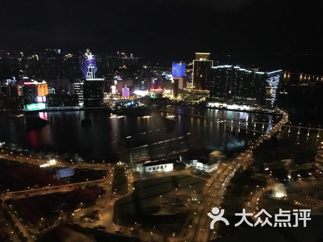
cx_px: 162
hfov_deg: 61.7
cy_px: 121
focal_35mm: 29
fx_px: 271
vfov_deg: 48.2
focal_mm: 4.15
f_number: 2.2
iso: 800
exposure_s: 1/17
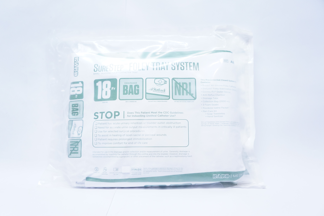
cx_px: 162
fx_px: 283
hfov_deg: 59.5
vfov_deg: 41.6
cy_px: 108
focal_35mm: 32
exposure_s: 1/160
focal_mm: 21
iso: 1600
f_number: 4.5
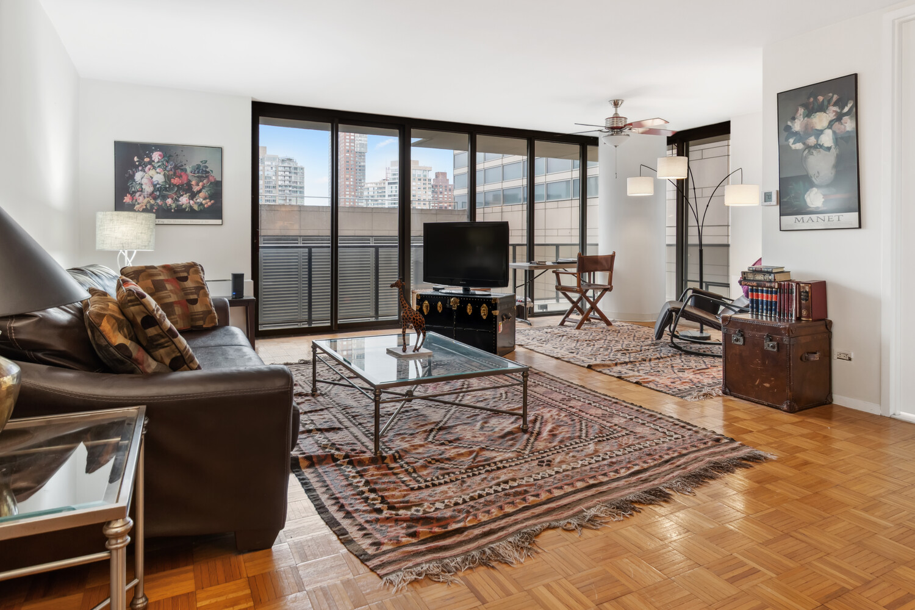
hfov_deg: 81.2
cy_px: 305
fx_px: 534
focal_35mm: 21
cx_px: 458
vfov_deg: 59.5
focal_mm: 14
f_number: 8
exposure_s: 1/6
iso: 100
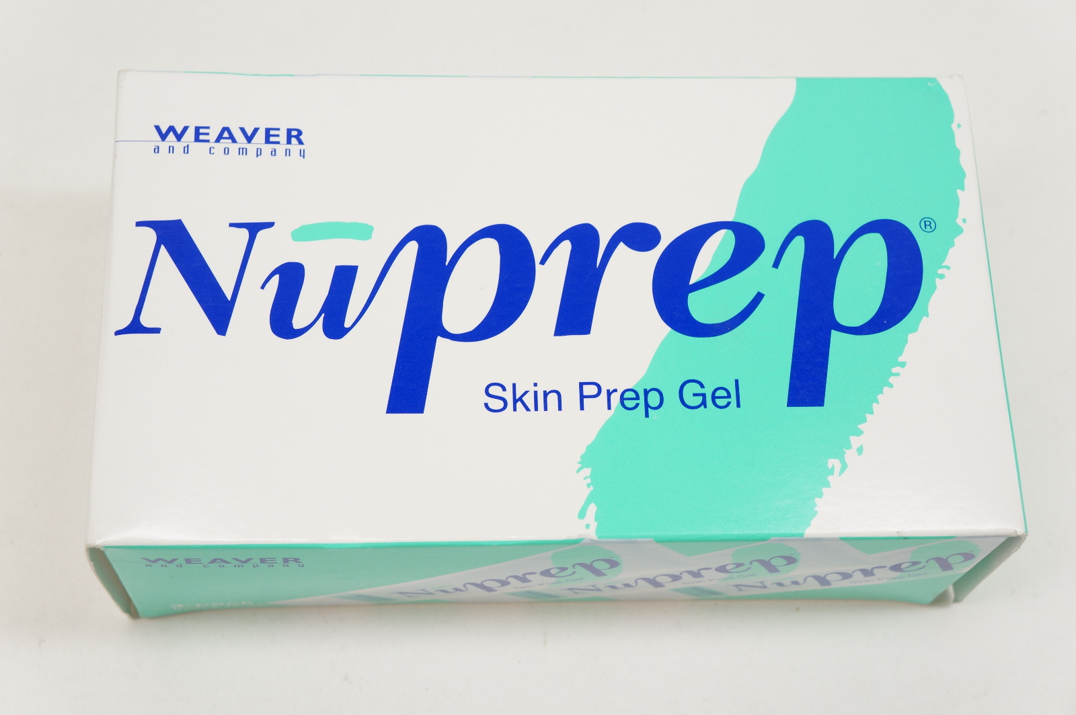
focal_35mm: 54
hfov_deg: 36.9
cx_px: 538
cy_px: 358
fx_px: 1612
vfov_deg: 25.0
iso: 400
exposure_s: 1/60
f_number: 7.1
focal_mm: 36
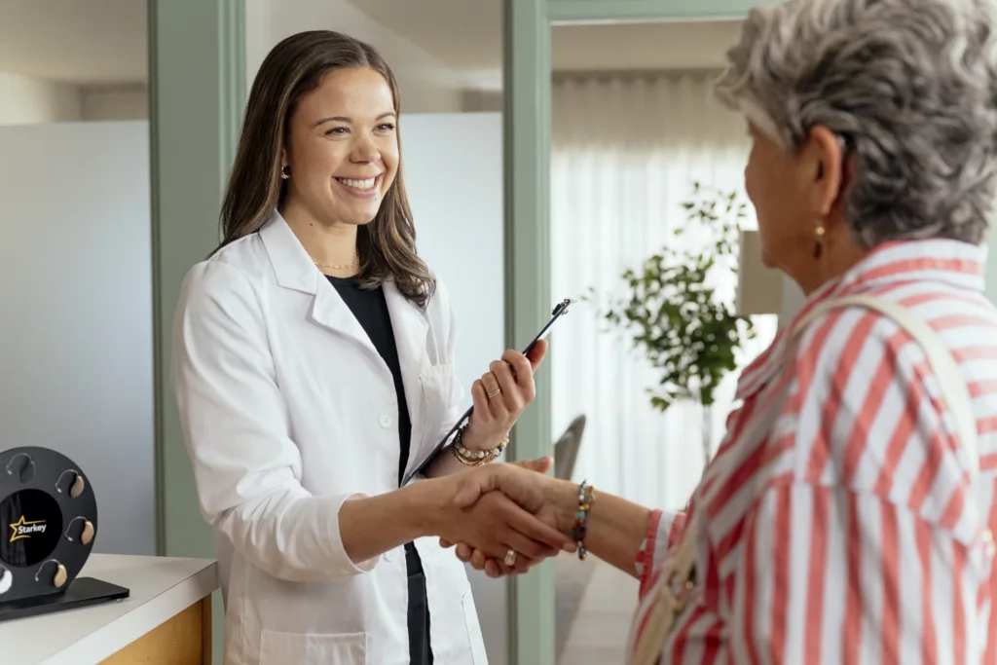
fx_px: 1385
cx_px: 498
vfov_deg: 27.0
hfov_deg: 39.6
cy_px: 332
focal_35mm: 50
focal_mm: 50
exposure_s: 1/400
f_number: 4
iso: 640
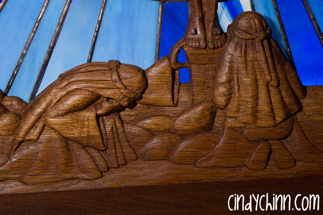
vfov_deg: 13.0
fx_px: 942
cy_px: 108
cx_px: 162
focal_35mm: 105
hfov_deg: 19.5
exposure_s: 1/30
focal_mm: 105
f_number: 13
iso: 100
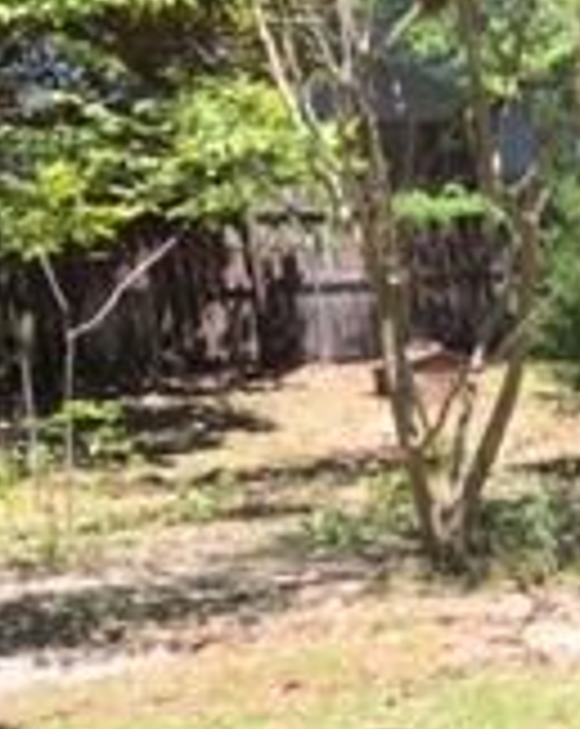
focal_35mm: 112
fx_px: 2410
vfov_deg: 17.1
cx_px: 1061
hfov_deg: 12.5
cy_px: 572
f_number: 2.2
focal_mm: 4.15
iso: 32
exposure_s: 1/573
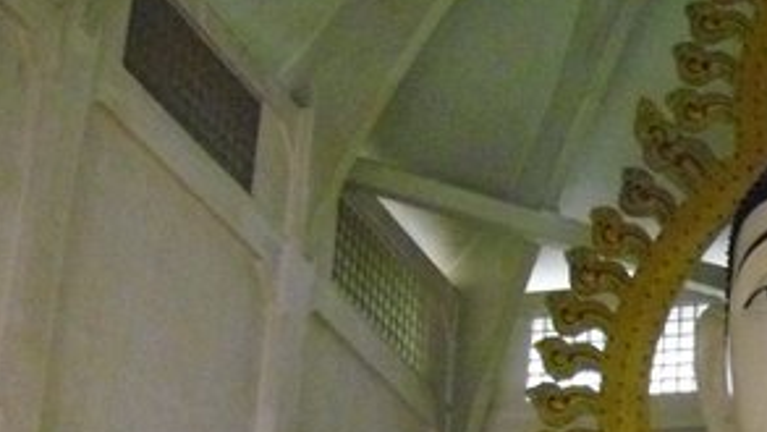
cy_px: 665
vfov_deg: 10.3
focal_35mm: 113
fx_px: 2299
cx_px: 984
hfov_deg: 17.8
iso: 800
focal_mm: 6.2
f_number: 2.8
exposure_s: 1/100
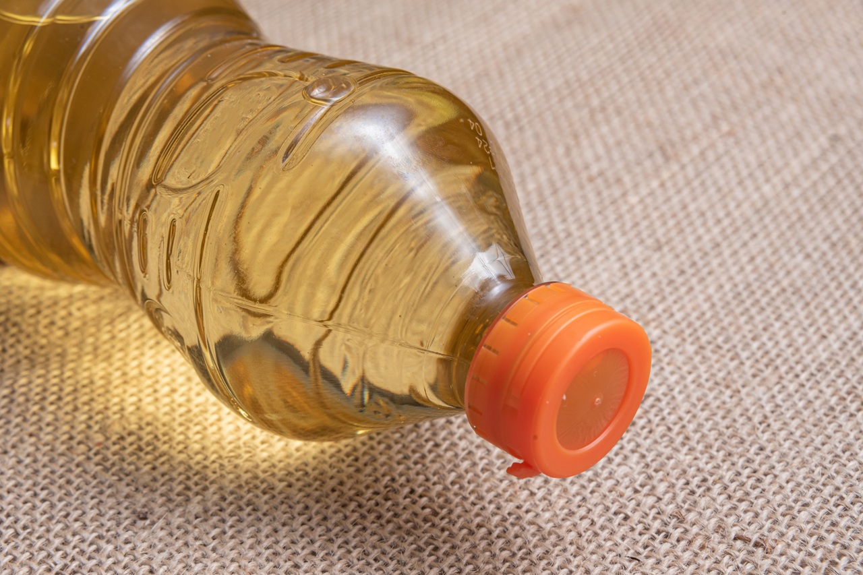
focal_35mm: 85
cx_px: 432
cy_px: 288
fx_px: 2037
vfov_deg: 16.1
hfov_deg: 23.9
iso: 800
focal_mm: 85
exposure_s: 1/80
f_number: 11
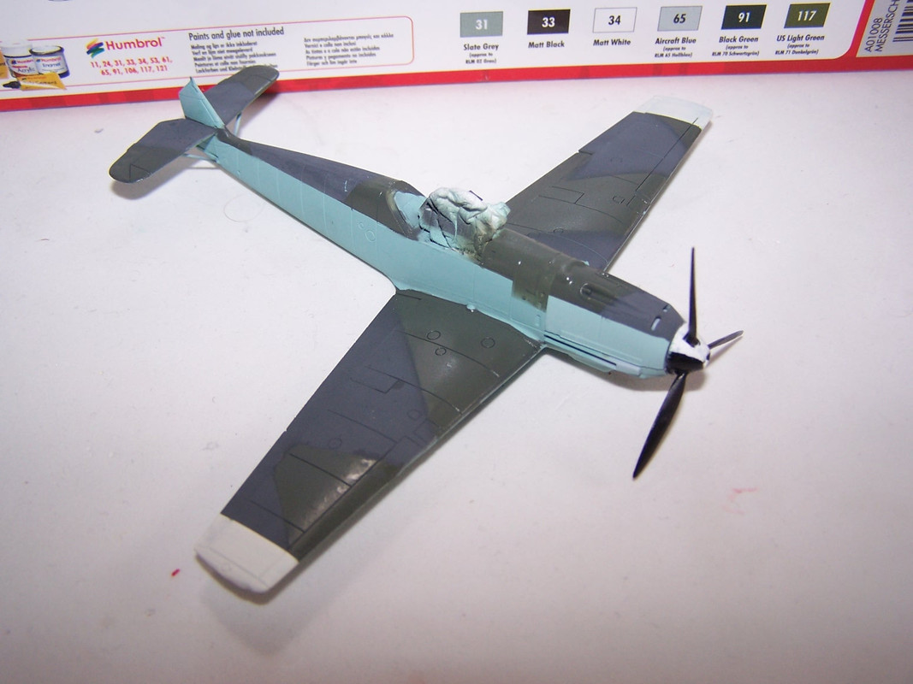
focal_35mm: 38
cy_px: 342
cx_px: 456
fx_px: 1002
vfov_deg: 37.7
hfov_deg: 49.0
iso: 80
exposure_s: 1/60
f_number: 2.8
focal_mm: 6.3
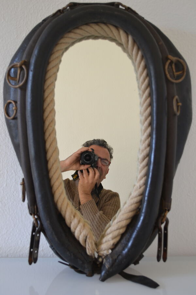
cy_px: 148
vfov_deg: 36.9
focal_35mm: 54
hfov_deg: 25.1
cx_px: 98
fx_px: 441
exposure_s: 1/20
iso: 400
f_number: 5
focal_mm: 36
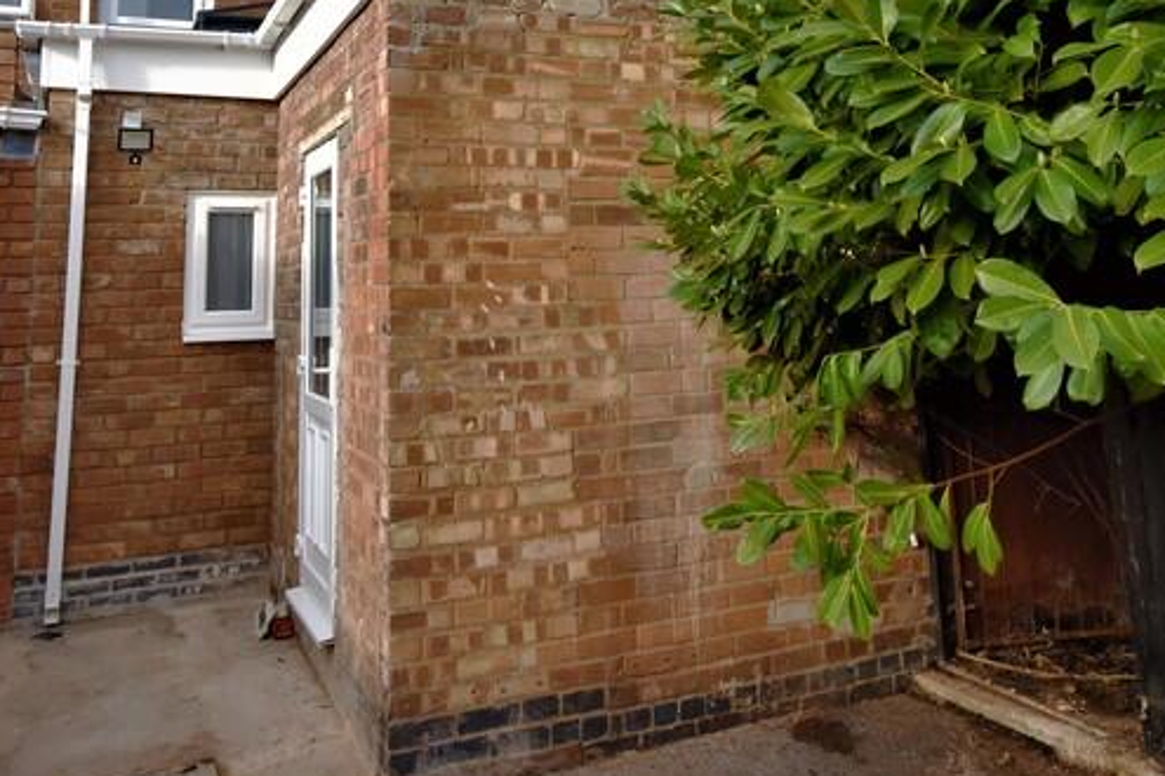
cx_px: 541
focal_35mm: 31
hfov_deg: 60.2
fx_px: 1003
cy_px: 105
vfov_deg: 39.8
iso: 400
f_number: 8
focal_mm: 10
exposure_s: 1/500
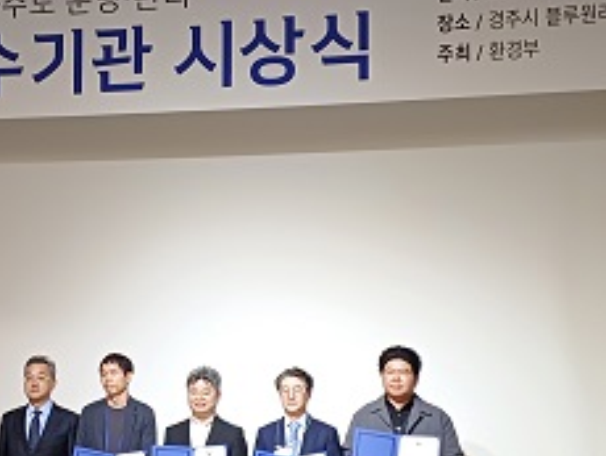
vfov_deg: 22.9
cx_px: 200
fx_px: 1122
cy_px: 279
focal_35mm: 64
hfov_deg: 30.0
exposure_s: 1/30
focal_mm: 5.06
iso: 160
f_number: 1.8
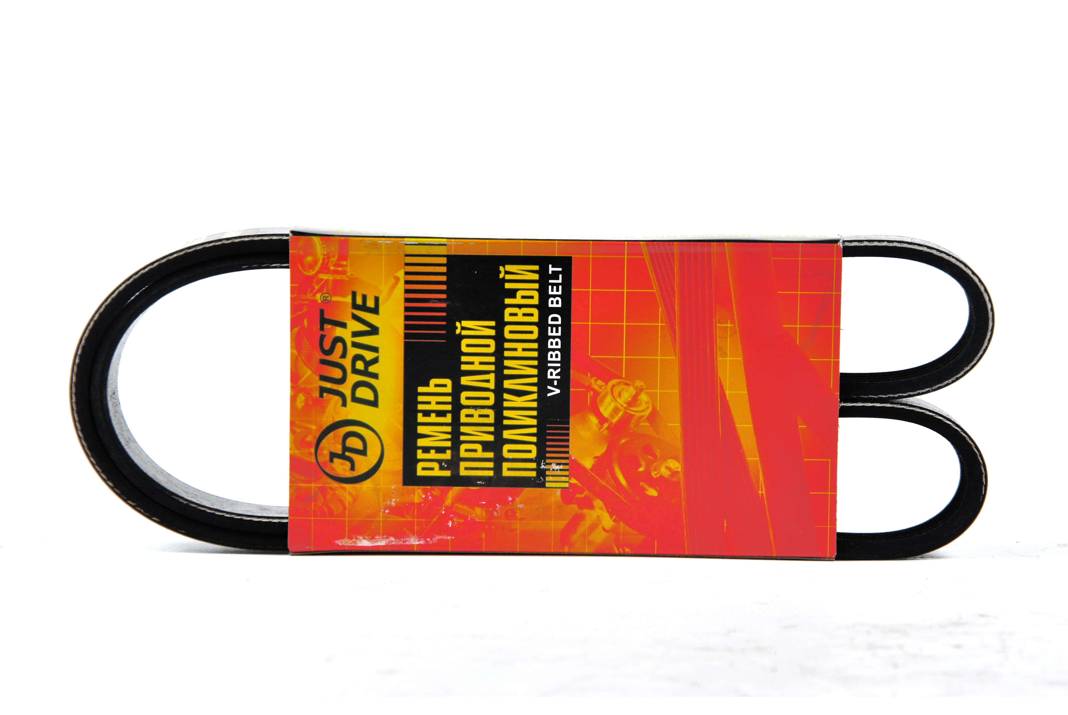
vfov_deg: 11.5
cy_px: 358
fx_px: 3564
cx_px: 534
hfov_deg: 17.0
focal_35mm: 120
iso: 200
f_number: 10
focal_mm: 80
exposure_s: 1/200
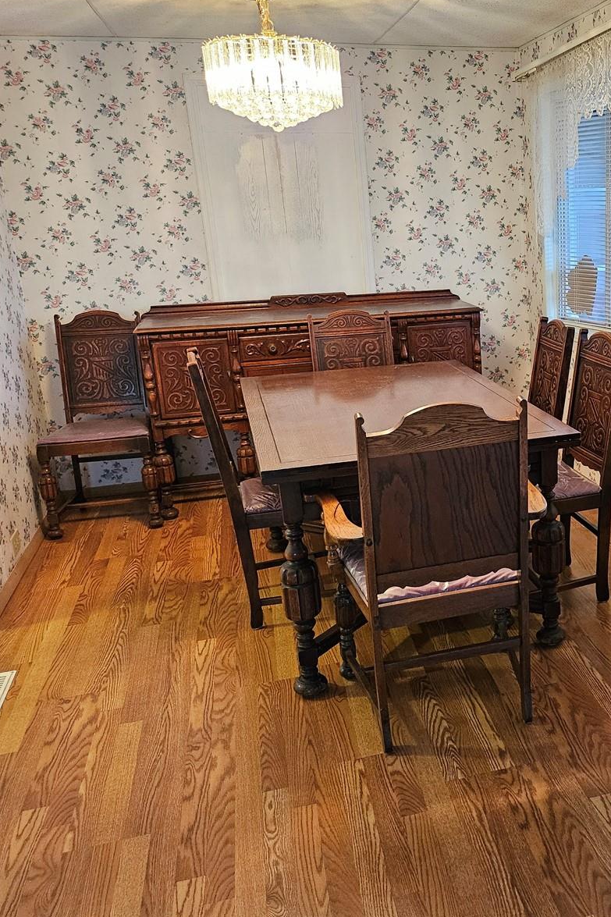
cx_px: 537
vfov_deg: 55.8
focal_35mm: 34
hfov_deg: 36.7
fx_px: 866
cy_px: 452
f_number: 1.8
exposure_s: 1/60
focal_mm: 5
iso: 640
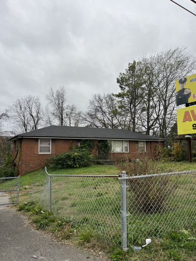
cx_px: 98
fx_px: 196
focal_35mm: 26
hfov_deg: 53.1
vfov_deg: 67.3
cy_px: 130
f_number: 1.6
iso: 50
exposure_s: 1/563
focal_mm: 5.1
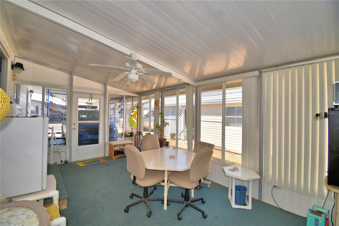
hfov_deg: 100.4
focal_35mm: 15
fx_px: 141
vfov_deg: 77.3
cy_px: 113
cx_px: 170
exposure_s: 1/250
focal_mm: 10
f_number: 5
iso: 100
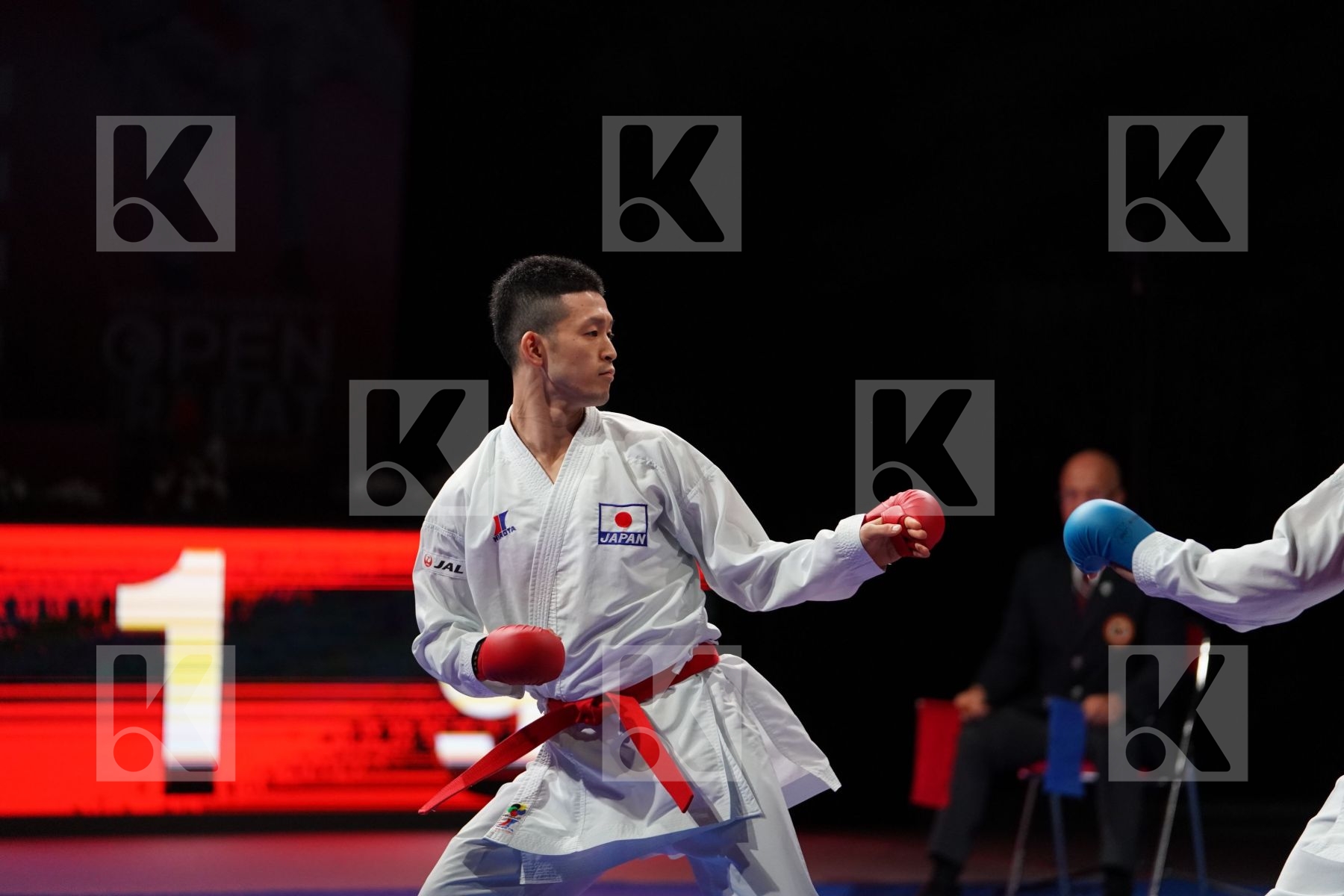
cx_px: 672
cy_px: 448
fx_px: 5488
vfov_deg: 9.3
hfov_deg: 14.0
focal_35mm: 147
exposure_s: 1/1000
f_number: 2.8
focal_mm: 147
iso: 3200
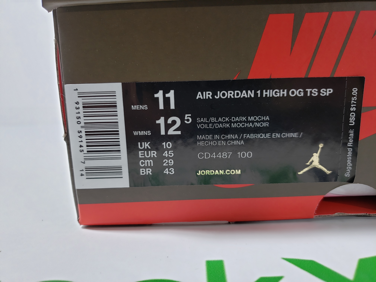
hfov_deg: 67.3
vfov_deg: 53.1
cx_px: 188
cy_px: 141
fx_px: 282
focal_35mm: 26
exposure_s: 1/139
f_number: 1.5
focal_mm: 4.3
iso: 50
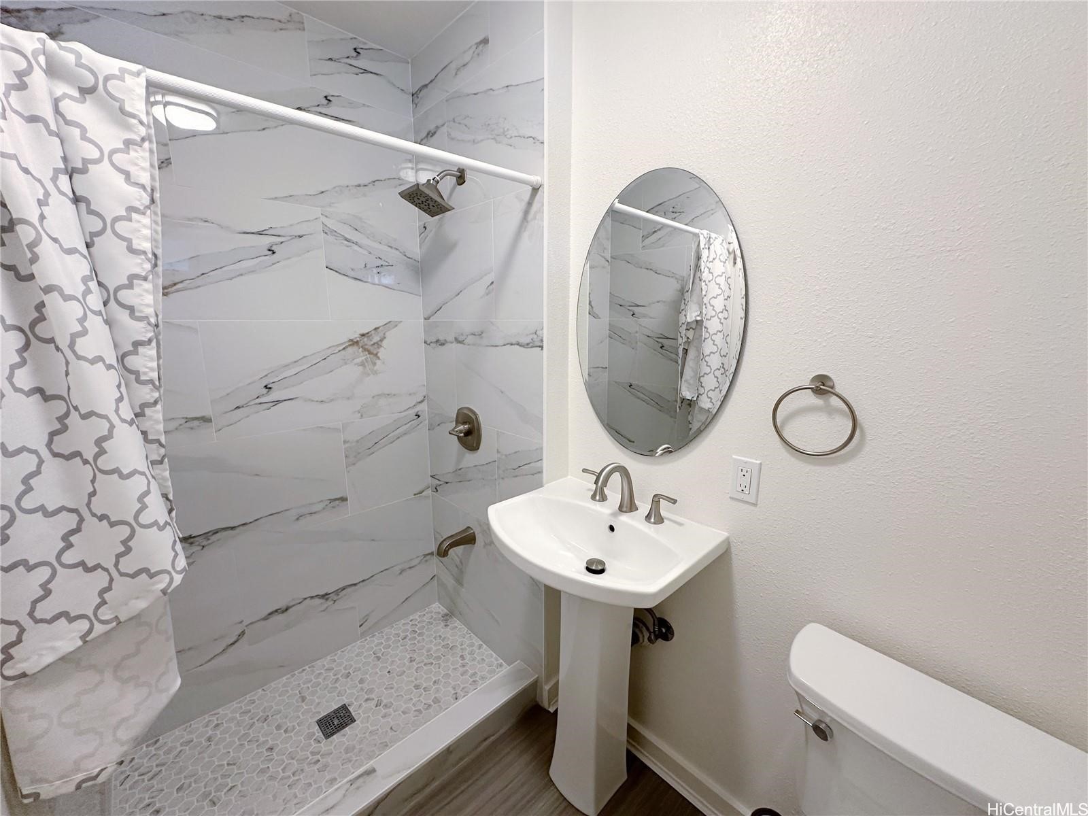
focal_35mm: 14
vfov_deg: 85.7
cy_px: 408
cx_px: 544
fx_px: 440
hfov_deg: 102.1
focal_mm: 2.22
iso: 200
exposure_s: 1/120
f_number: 2.2
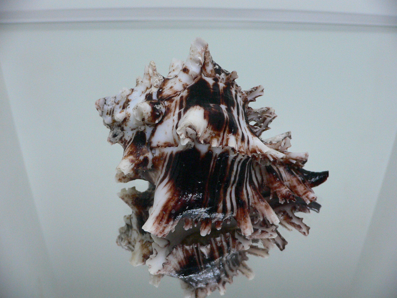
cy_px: 149
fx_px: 401
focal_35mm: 35
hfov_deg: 52.6
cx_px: 198
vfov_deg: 40.7
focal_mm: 4.6
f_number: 2.8
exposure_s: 1/50
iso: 200
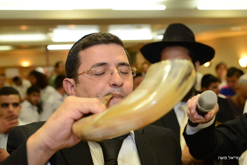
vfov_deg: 26.0
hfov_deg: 38.2
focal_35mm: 52
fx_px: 357
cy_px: 82
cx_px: 124
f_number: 5
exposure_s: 1/80
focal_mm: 52
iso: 2000
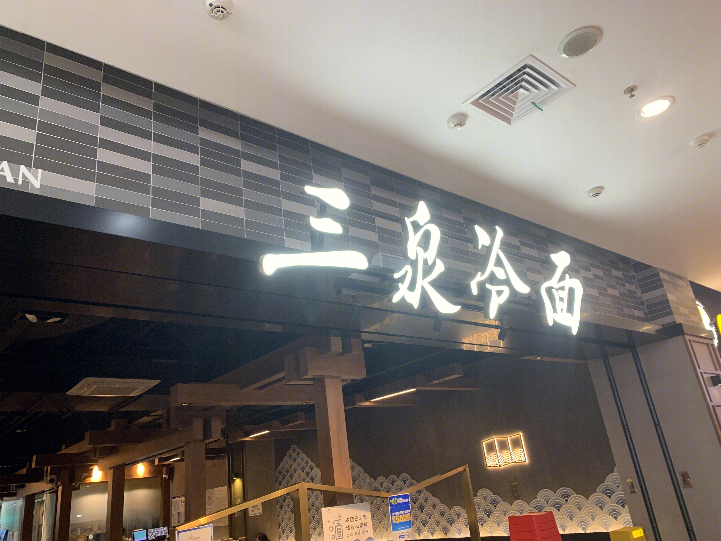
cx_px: 360
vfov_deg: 53.1
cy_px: 270
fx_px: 542
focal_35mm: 26
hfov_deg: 67.3
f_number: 1.8
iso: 80
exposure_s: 1/50
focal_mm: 4.25
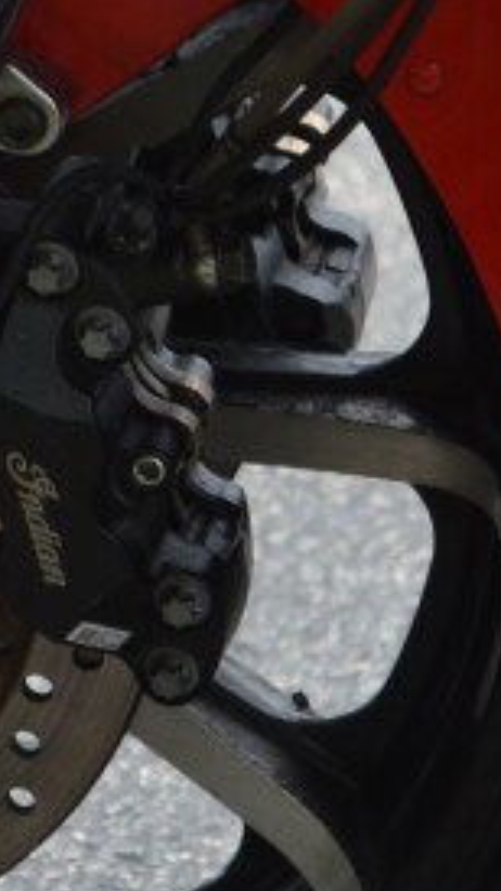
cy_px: 205
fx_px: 8940
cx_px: -267
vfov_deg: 5.7
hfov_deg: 3.2
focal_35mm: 378
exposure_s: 1/160
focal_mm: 55
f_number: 6.3
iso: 100
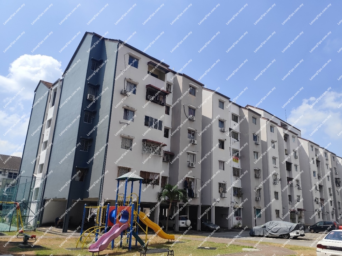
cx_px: 171
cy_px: 128
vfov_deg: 58.9
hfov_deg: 73.9
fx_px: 227
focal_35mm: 23
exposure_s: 1/1173
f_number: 1.65
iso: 50
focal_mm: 6.14
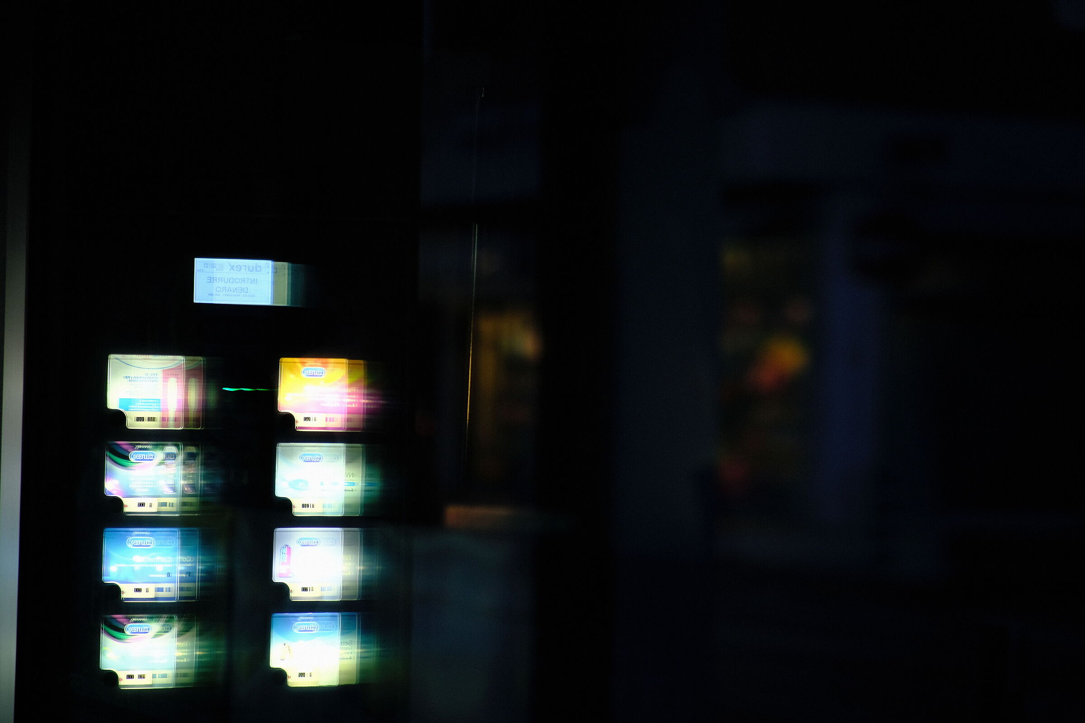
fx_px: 3857
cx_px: 542
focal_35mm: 128
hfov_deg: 16.0
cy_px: 362
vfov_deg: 10.7
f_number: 1.8
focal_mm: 85
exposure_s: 1/80
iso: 400
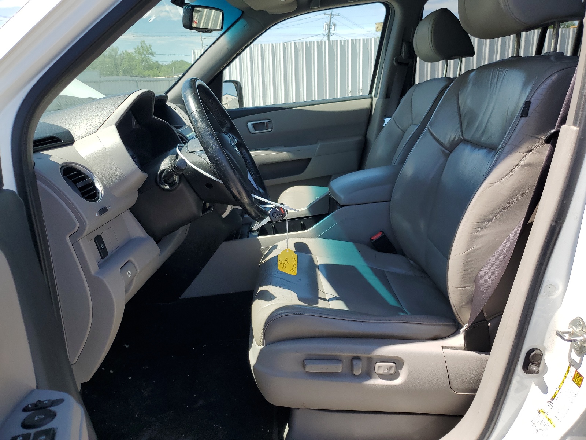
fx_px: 440
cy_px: 220
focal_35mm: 26
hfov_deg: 67.3
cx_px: 293
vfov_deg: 53.1
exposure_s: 1/1250
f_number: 1.5
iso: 50
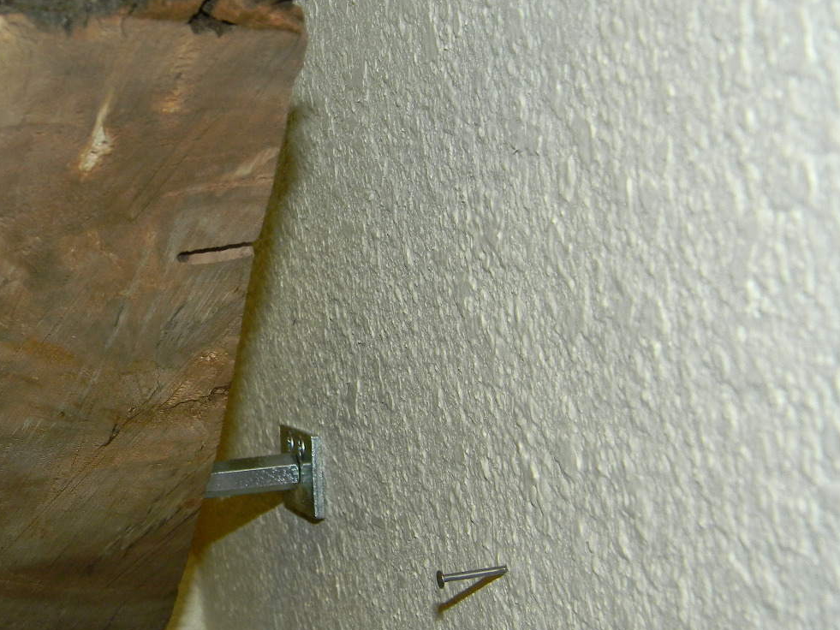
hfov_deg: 27.9
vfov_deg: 21.3
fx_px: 1675
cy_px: 337
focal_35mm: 69
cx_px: 242
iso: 200
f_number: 3.9
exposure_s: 1/30
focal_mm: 8.6
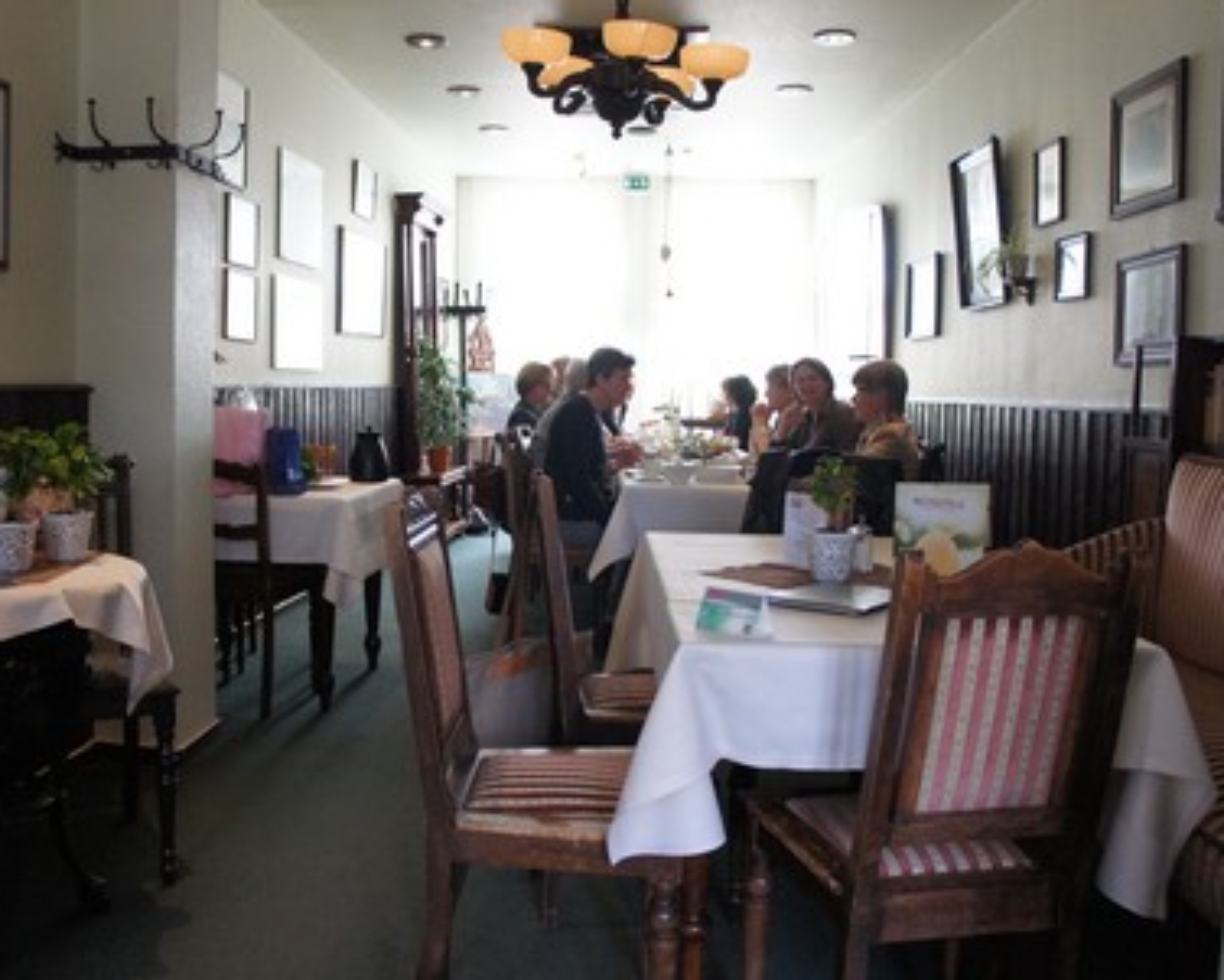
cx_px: 573
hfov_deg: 57.1
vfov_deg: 47.1
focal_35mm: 31
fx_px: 1123
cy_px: 488
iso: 1600
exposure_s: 1/160
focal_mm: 18
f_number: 3.5
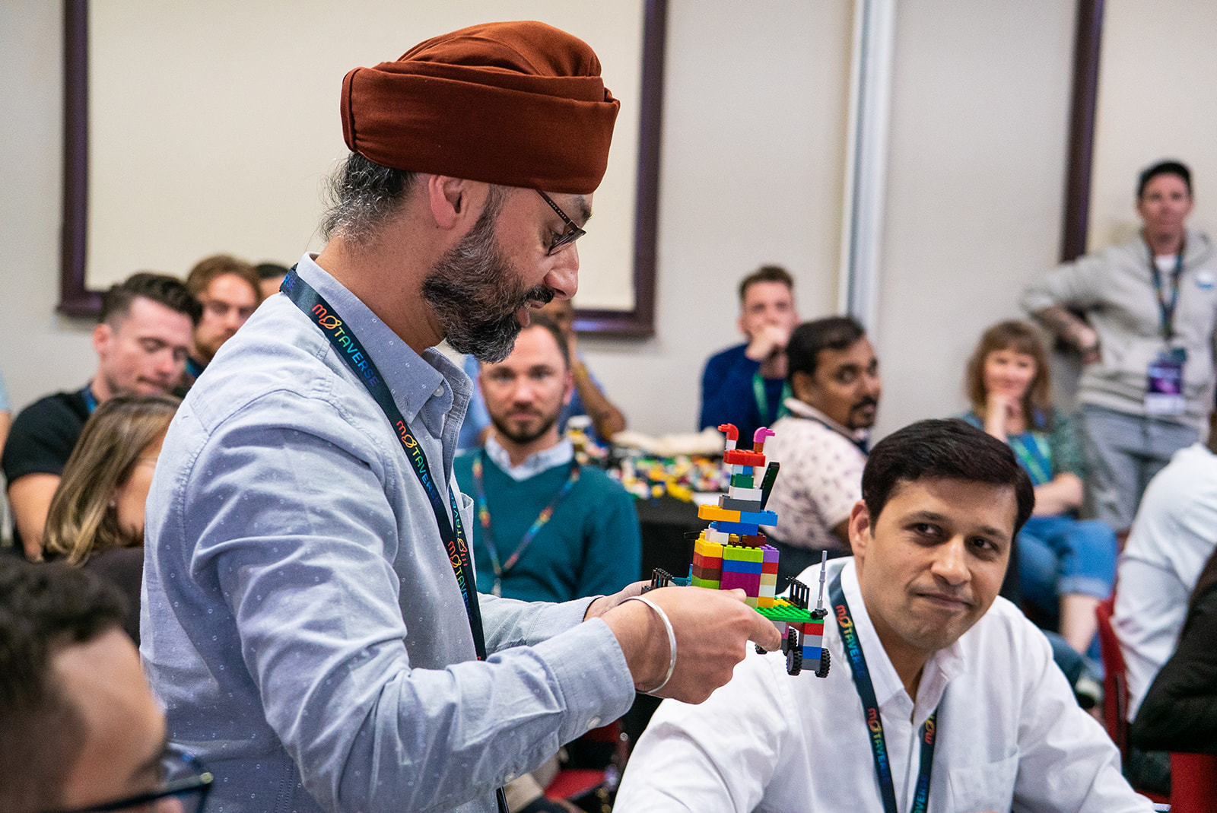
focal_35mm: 70
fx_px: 2368
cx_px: 608
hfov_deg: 28.8
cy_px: 406
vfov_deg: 19.5
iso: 3200
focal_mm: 70
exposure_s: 1/60
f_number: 5.6
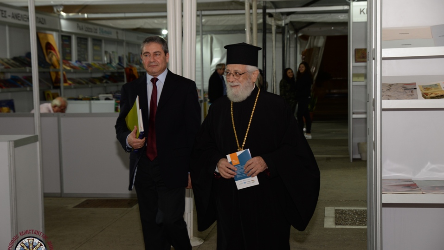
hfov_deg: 34.4
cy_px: 134
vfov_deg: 19.7
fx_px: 718
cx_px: 222
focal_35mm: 61
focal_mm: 58
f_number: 5
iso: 400
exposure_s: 1/80
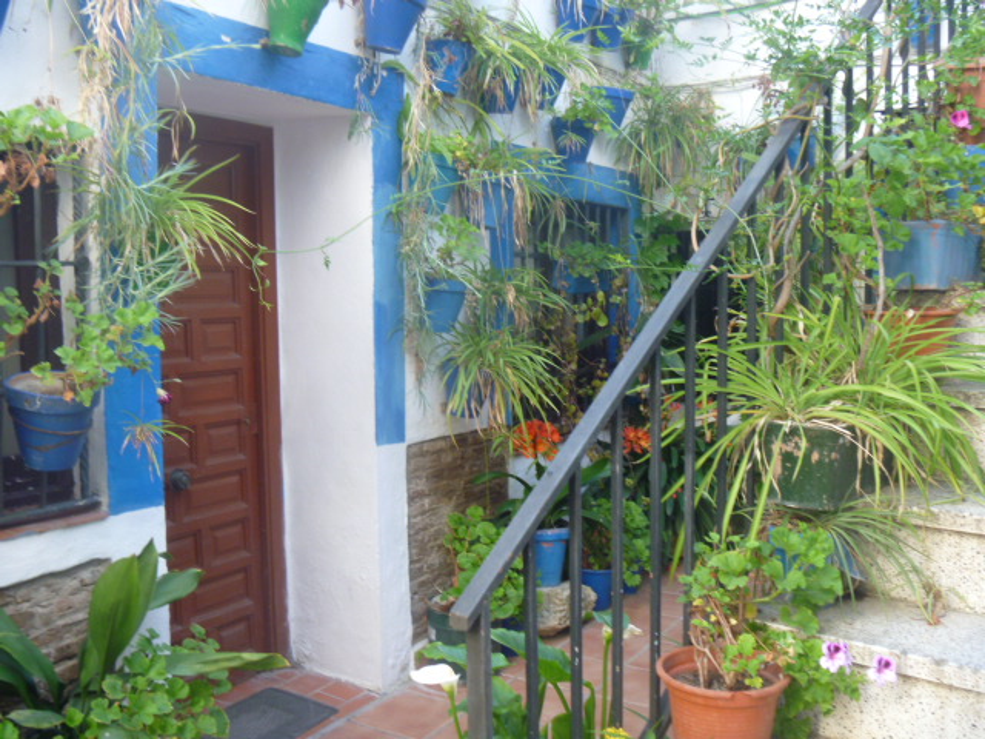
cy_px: 370
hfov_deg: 52.6
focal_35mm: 35
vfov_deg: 40.7
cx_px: 492
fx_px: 996
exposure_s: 1/30
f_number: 3.5
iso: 125
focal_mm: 6.3
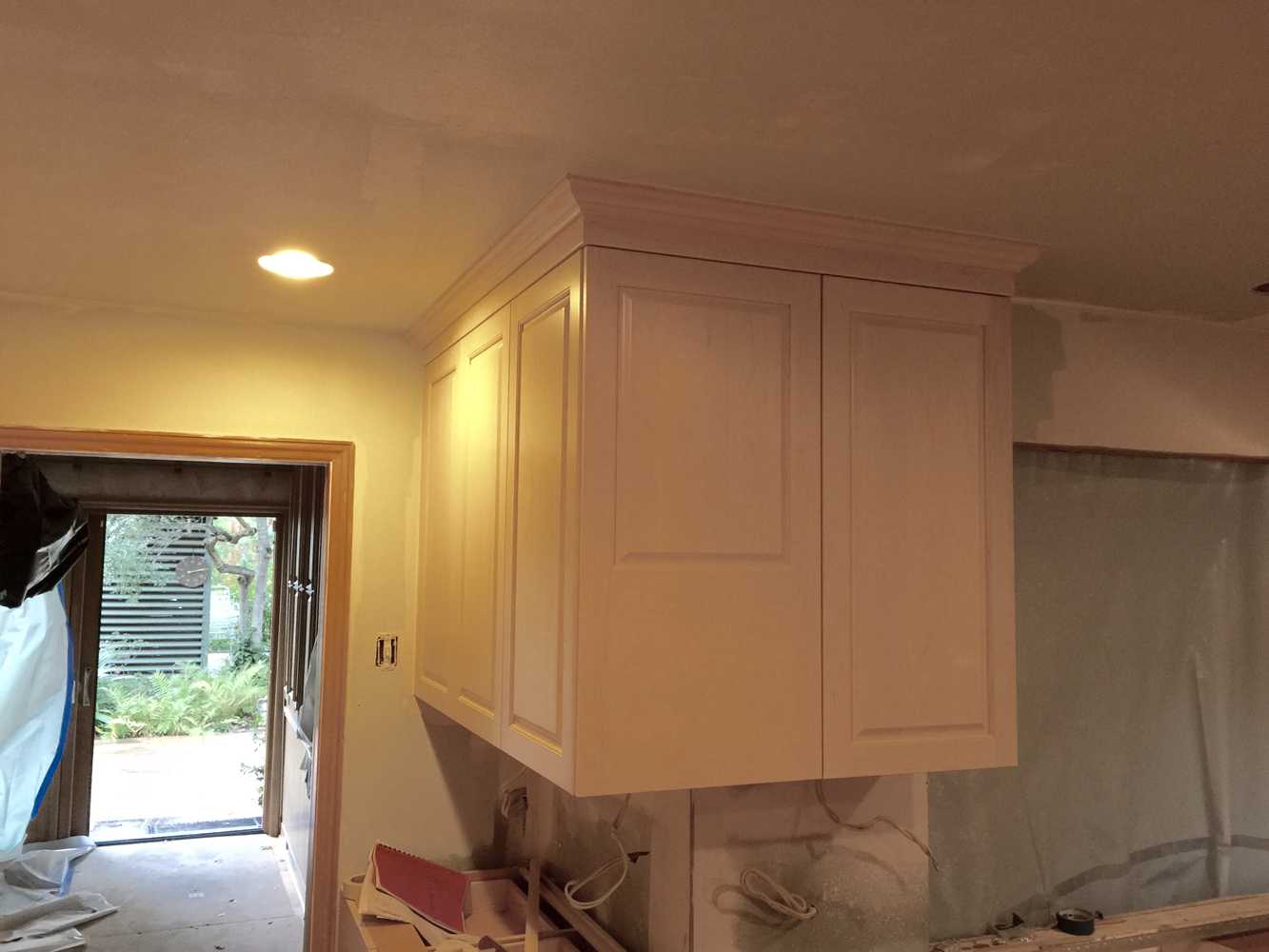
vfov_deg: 48.2
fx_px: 1063
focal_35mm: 29
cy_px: 476
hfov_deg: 61.7
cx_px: 634
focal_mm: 4.15
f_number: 2.2
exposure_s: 1/15
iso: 64
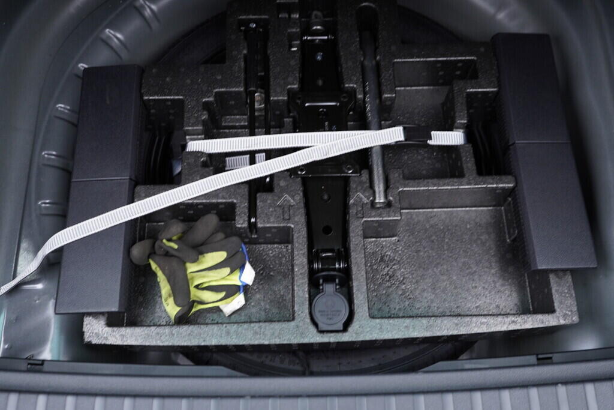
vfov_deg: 36.9
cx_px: 307
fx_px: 614
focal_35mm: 36
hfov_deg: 53.1
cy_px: 205
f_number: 2.8
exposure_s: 1/40
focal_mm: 24
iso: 400
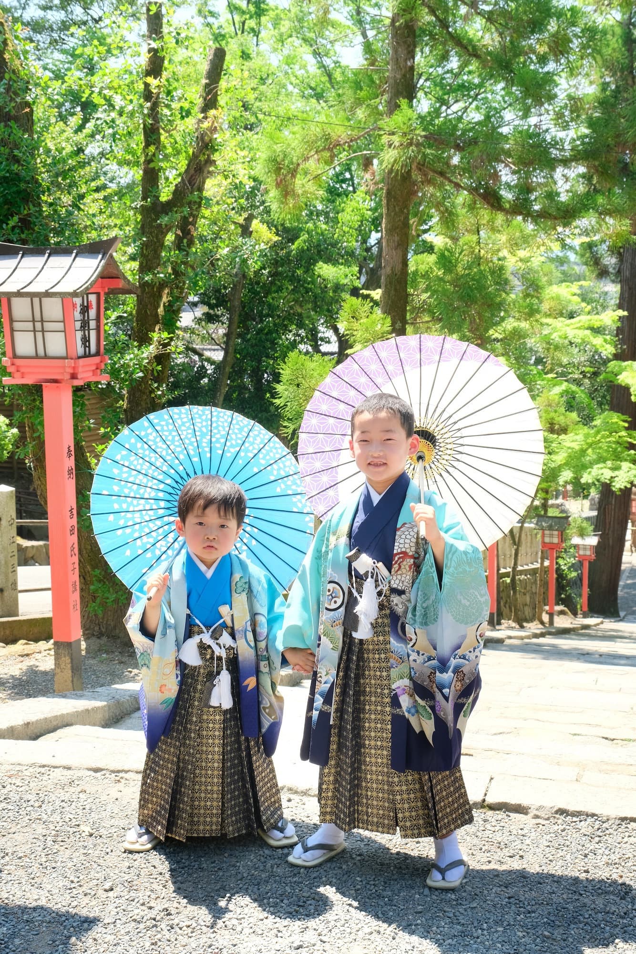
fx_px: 1218
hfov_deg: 29.3
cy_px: 477
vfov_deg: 42.7
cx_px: 318
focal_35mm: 46
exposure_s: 1/200
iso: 800
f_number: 9
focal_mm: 30.8
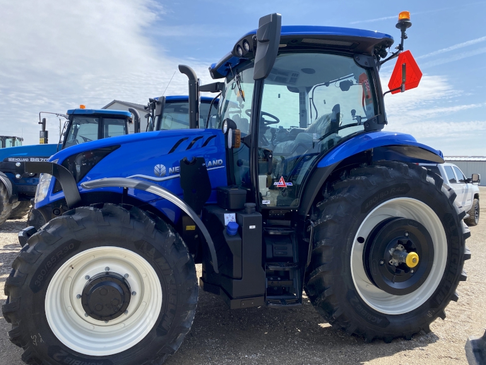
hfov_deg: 65.3
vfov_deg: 51.4
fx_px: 379
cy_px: 182
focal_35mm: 27
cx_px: 235
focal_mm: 4.25
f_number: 1.8
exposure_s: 1/2268
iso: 32
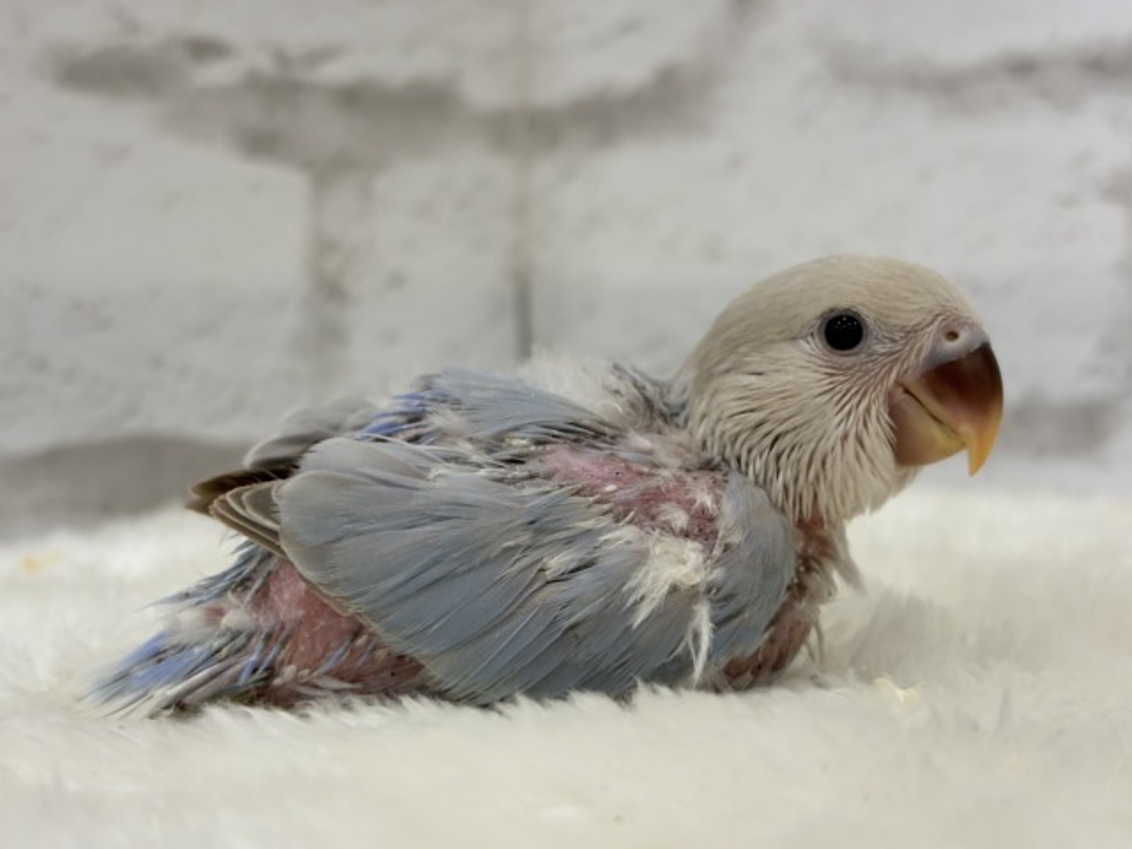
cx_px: 566
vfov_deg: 28.0
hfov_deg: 36.8
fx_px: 1700
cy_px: 424
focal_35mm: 52
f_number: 1.6
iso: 64
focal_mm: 5.96
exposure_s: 1/100
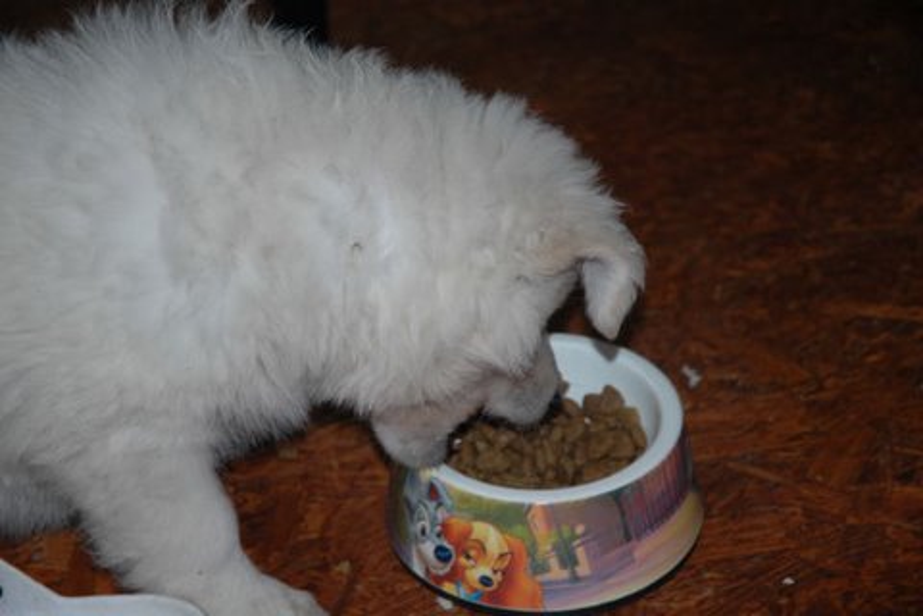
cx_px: 462
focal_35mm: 105
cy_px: 308
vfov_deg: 13.0
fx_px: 2692
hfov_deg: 19.5
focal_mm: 70
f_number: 4.5
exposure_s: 1/60
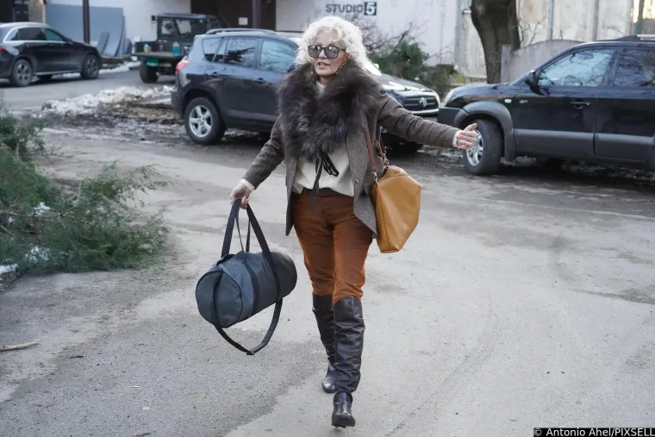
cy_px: 218
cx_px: 328
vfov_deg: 25.1
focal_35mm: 54
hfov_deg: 36.9
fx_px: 983
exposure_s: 1/1600
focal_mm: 54
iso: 8000
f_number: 4
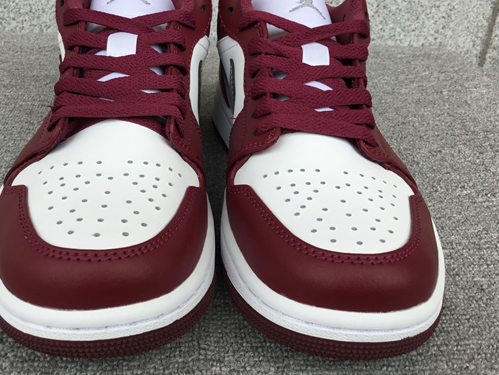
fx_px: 548
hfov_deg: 48.8
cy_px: 166
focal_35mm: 38
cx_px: 214
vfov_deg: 37.7
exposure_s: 1/106
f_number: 2.4
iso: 25
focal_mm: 3.3
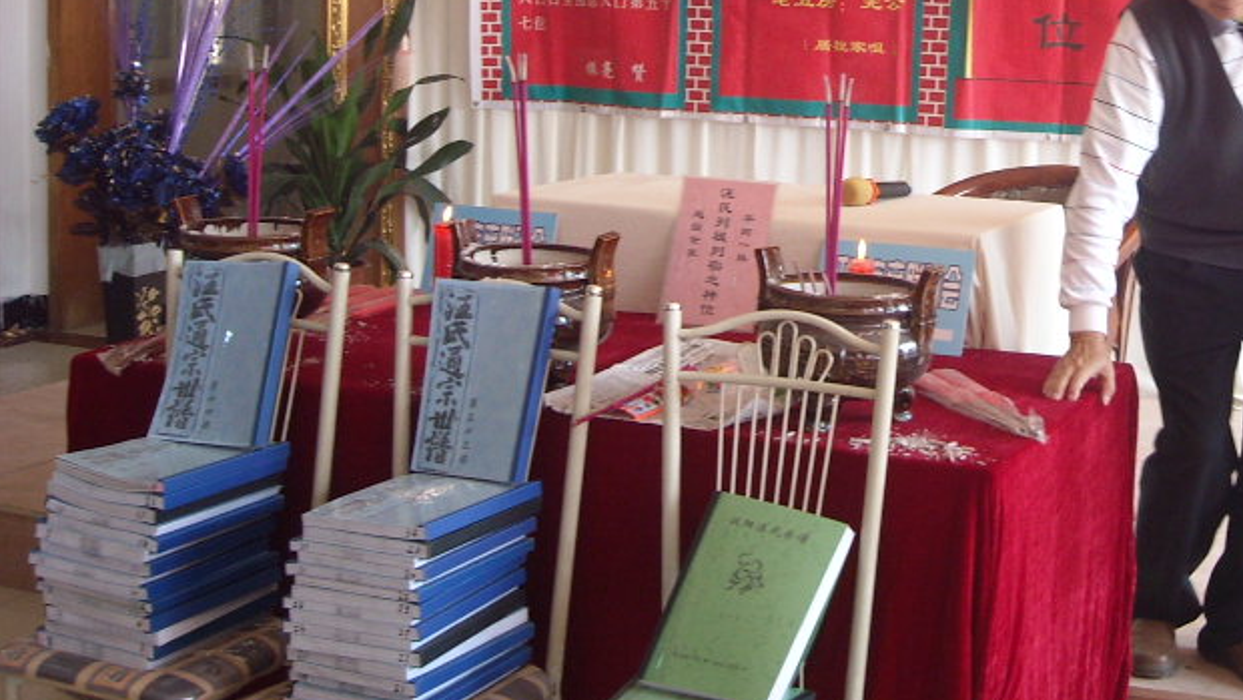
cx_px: 992
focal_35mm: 63
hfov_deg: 32.4
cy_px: 40
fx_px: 2077
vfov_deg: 18.7
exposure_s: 1/60
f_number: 2.8
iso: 118
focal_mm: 5.7
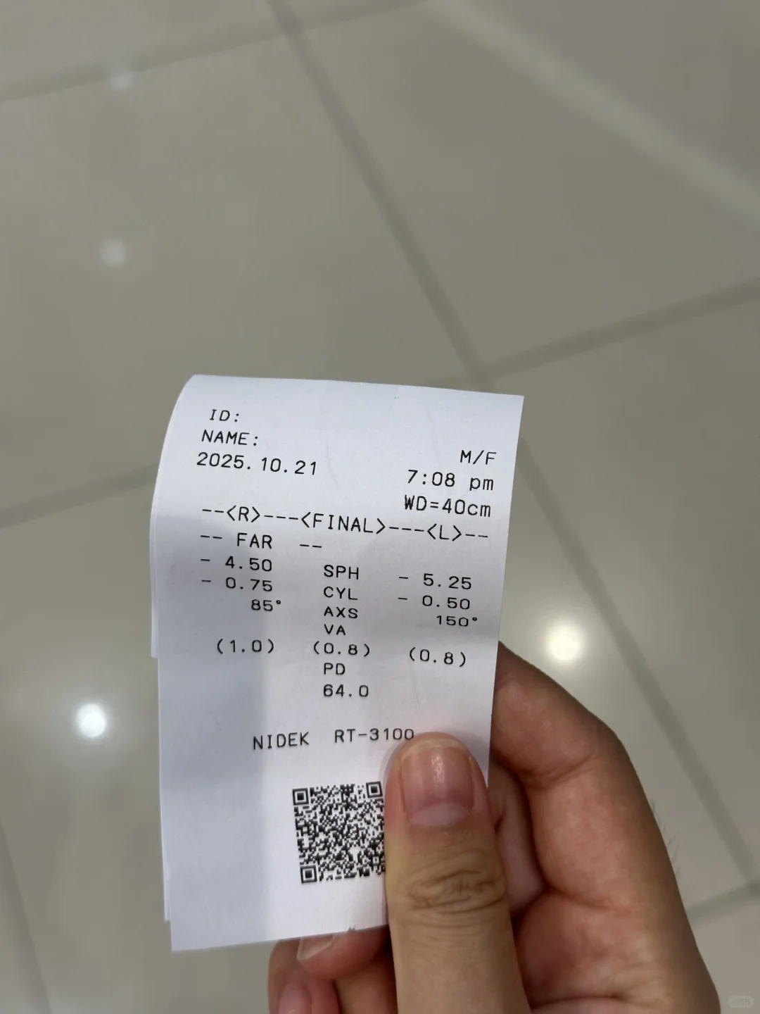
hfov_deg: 30.3
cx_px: 380
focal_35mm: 48
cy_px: 507
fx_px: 1405
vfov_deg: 39.7
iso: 50
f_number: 1.78
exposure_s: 1/149
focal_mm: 6.86
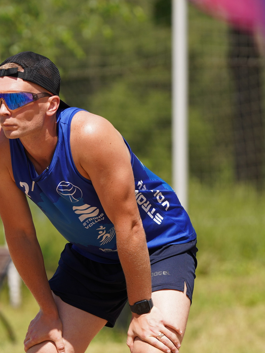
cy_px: 186
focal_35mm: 403
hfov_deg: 3.7
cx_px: 133
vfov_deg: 4.9
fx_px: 4115
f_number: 4
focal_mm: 185
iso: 100
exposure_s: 1/800
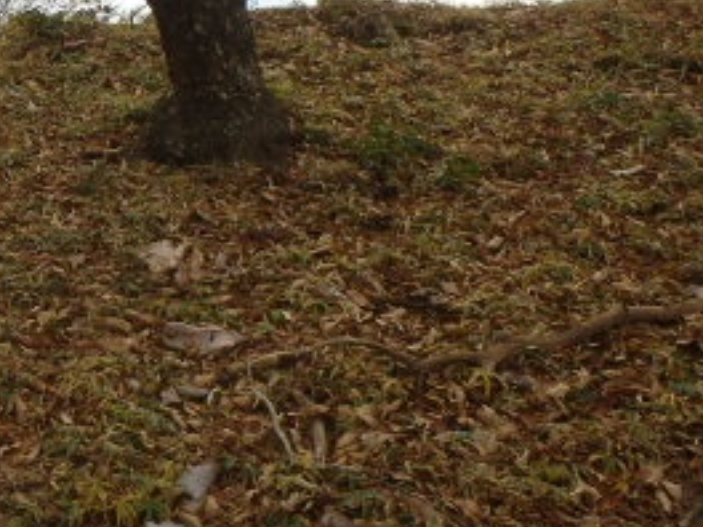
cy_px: -8
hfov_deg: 26.3
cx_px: -75
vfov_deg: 20.9
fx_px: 1381
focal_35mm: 68
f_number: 3.9
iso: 125
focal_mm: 5
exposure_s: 1/100
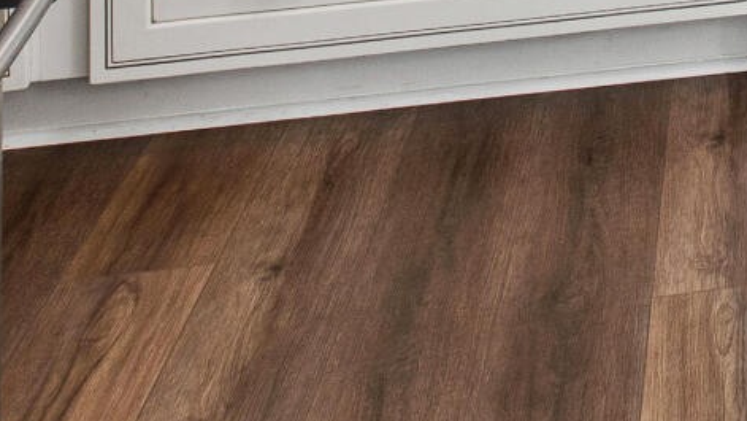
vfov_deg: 9.4
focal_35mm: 100
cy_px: -874
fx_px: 1981
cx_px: 1386
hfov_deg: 17.1
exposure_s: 1/5
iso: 100
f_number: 8
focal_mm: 10
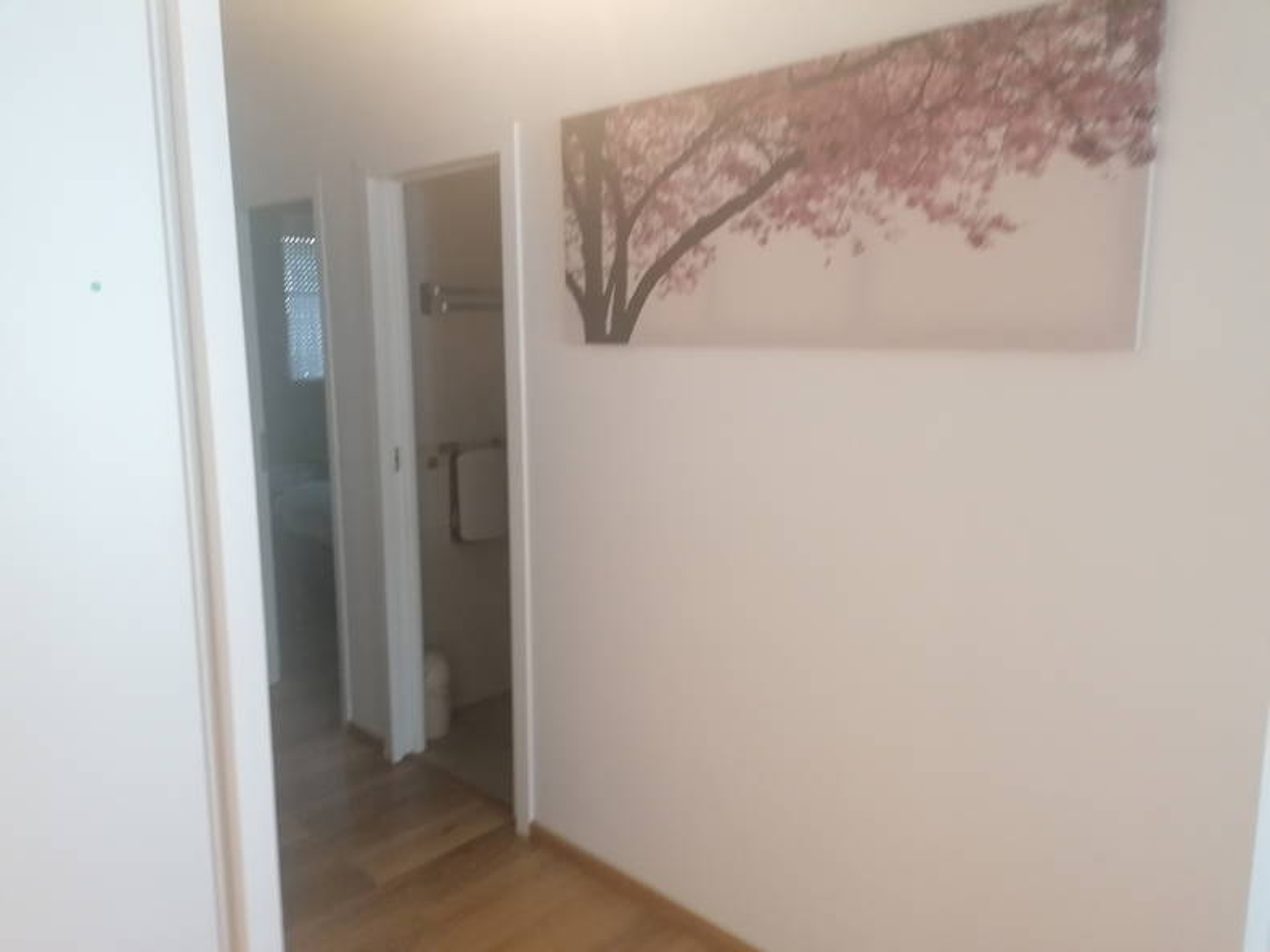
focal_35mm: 27
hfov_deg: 65.3
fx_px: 990
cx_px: 635
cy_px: 476
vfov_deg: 51.3
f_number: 1.8
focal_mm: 4.75
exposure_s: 1/30
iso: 400
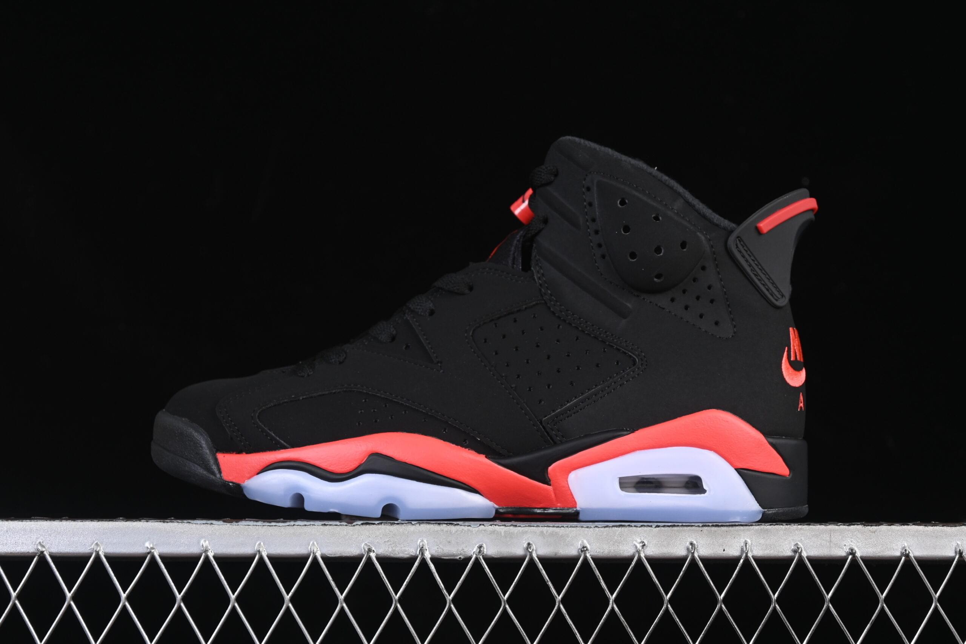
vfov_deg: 18.2
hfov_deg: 27.0
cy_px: 322
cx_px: 483
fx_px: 2012
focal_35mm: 75
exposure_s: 1/60
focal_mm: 50
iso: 160
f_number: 6.3
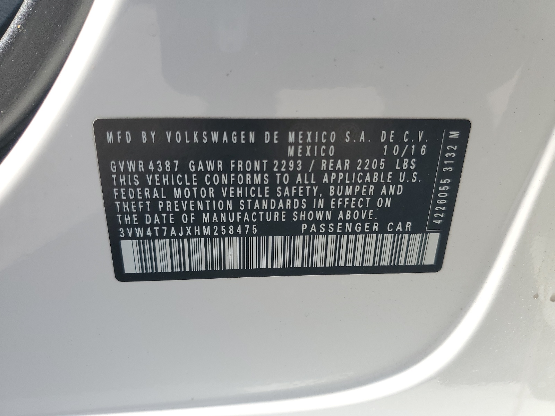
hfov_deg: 67.3
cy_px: 208
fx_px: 417
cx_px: 278
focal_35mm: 26
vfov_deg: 53.1
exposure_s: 1/1000
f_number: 1.5
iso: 50
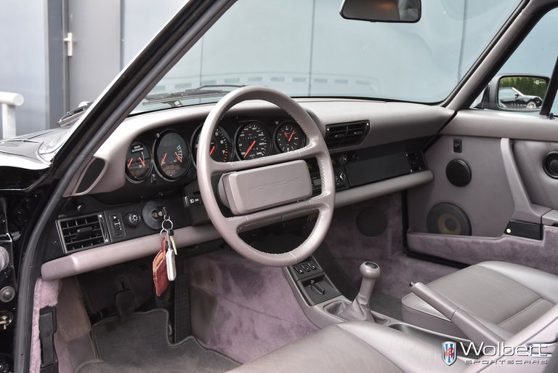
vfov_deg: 29.0
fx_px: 721
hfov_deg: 42.3
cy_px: 186
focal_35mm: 46
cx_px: 279
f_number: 5.6
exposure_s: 1/125
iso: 800
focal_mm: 31
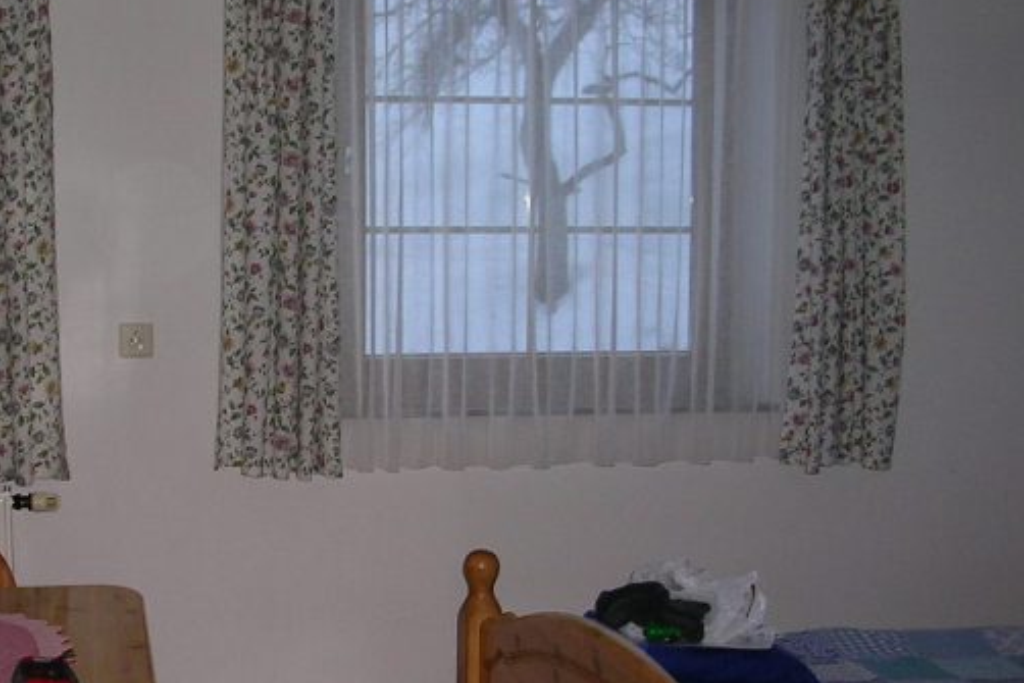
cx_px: 224
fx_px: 1792
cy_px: 416
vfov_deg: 21.5
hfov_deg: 31.2
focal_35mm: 63
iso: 56
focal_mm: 5.8
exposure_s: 1/60.1
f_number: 2.8
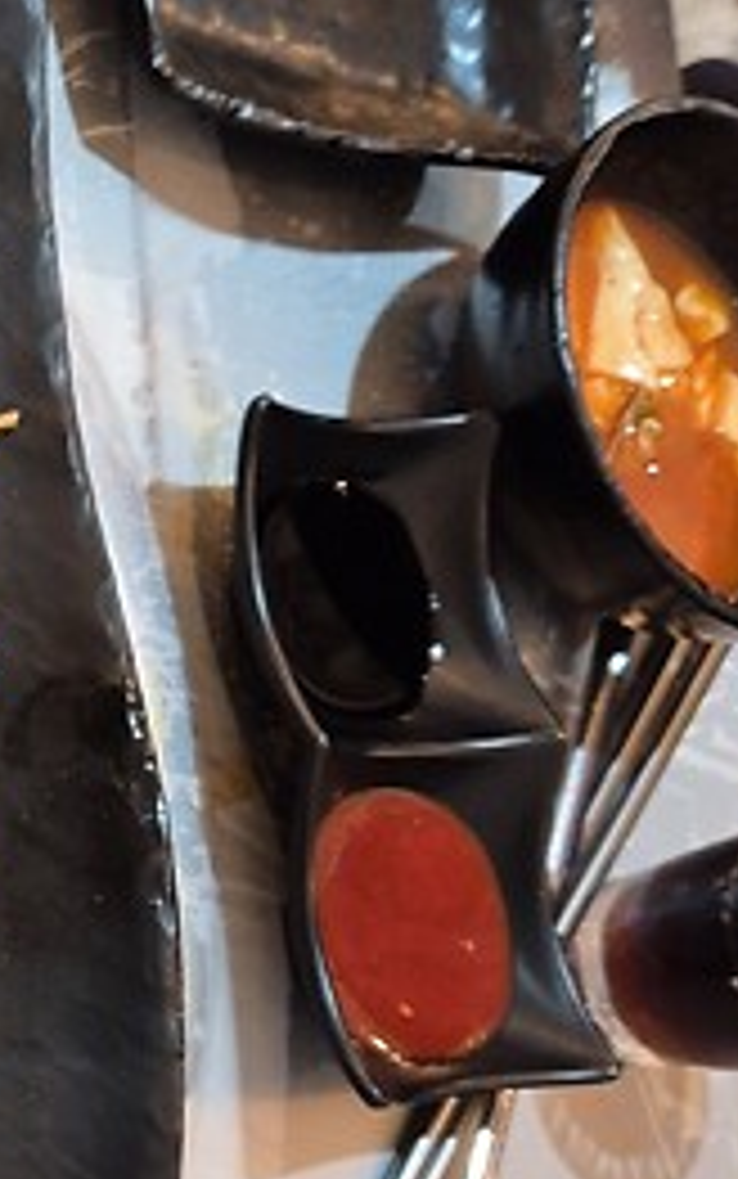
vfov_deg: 24.9
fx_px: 2636
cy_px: 891
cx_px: -369
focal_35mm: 82
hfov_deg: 14.8
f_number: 1.8
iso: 400
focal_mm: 5.4
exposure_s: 1/120
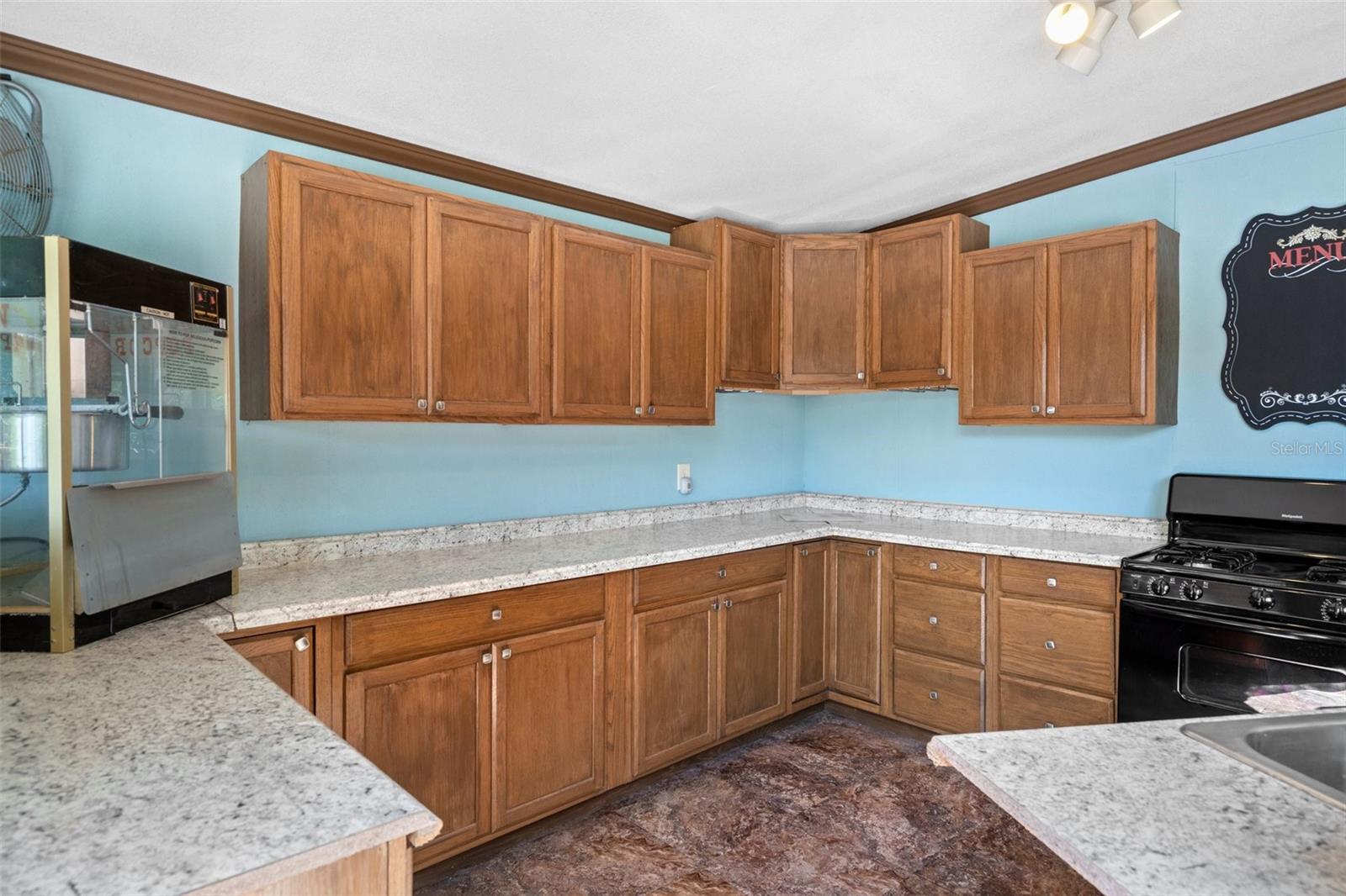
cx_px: 673
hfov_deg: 84.0
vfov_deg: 61.9
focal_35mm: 20
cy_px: 448
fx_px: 748
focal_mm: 20
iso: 320
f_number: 8
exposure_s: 1/6
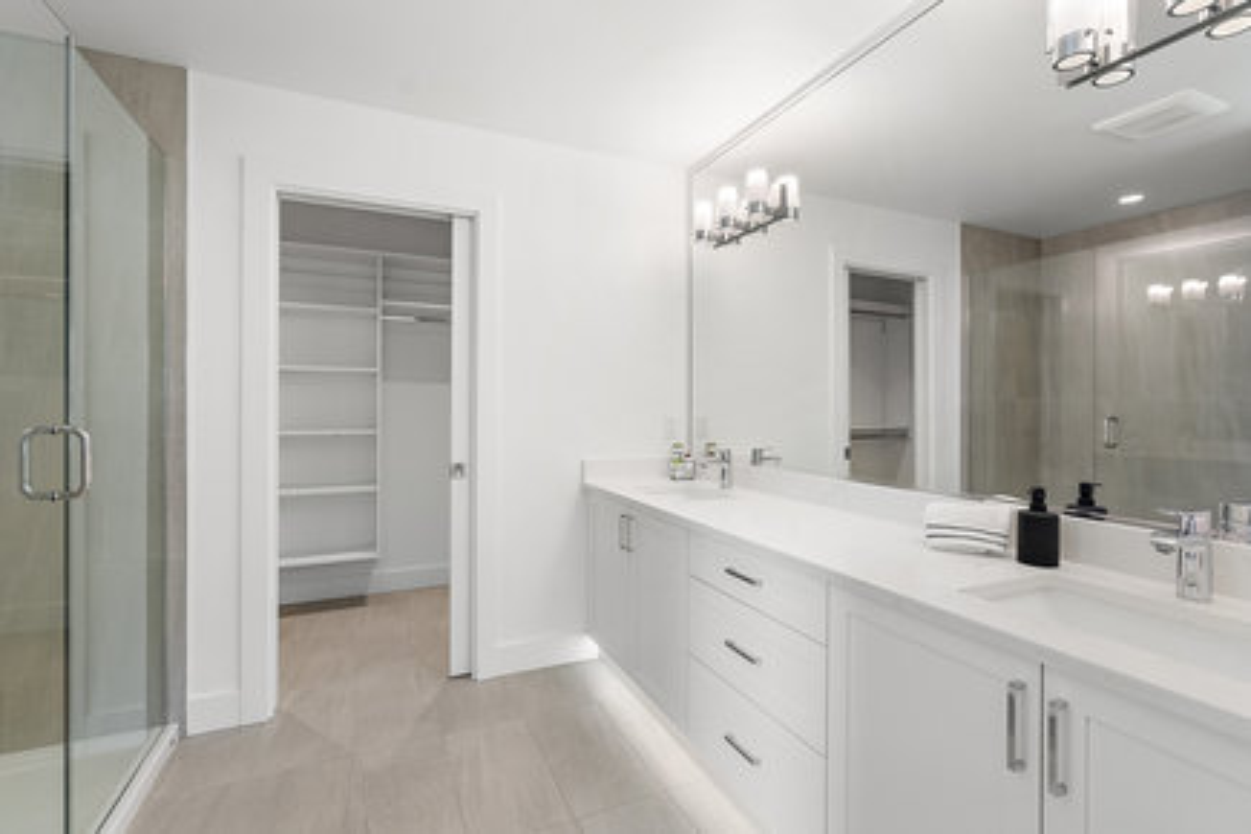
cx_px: 626
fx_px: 556
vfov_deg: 73.7
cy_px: 417
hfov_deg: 96.7
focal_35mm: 16
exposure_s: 1/8
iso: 320
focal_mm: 16
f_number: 6.3
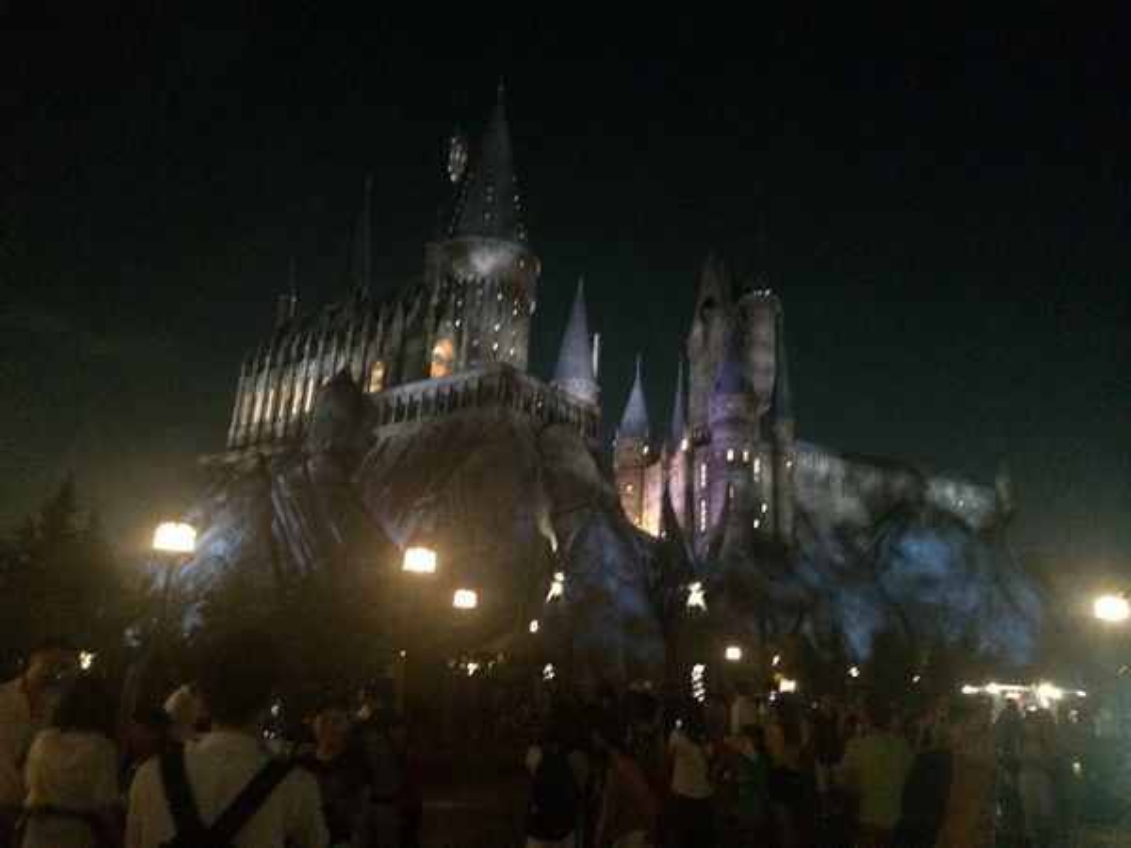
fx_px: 980
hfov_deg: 60.0
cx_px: 566
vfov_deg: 46.8
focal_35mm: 30
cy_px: 424
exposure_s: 1/15
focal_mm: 4.12
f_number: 2.2
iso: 2500
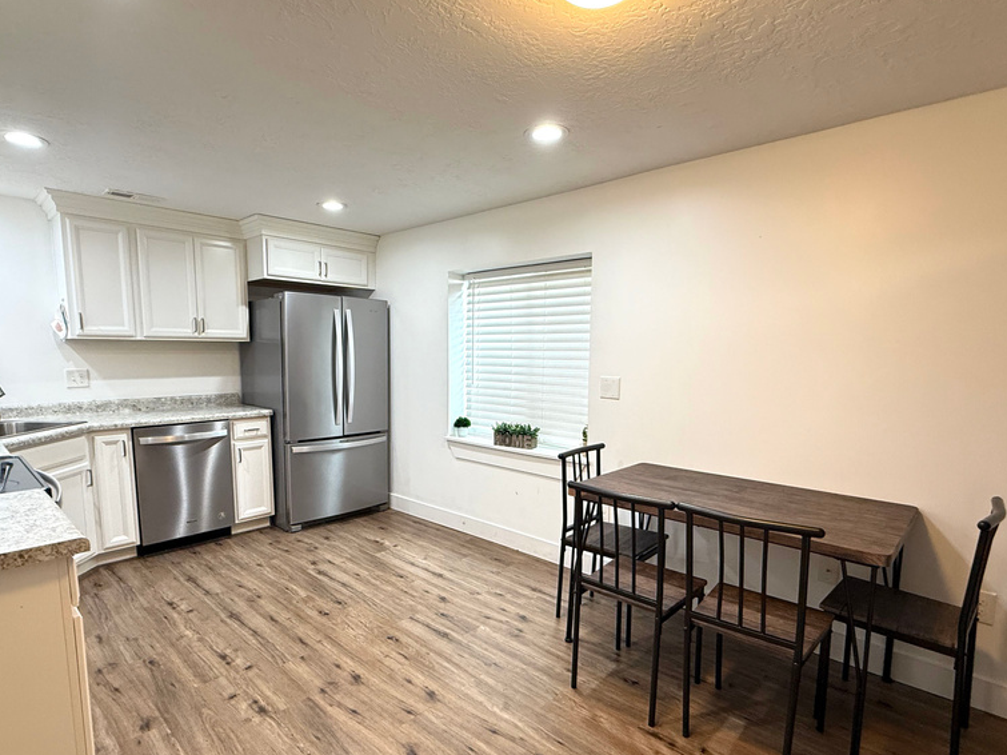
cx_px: 471
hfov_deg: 84.6
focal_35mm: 19
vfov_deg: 68.5
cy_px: 420
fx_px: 553
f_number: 2.2
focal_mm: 2.22
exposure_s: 1/60
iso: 200
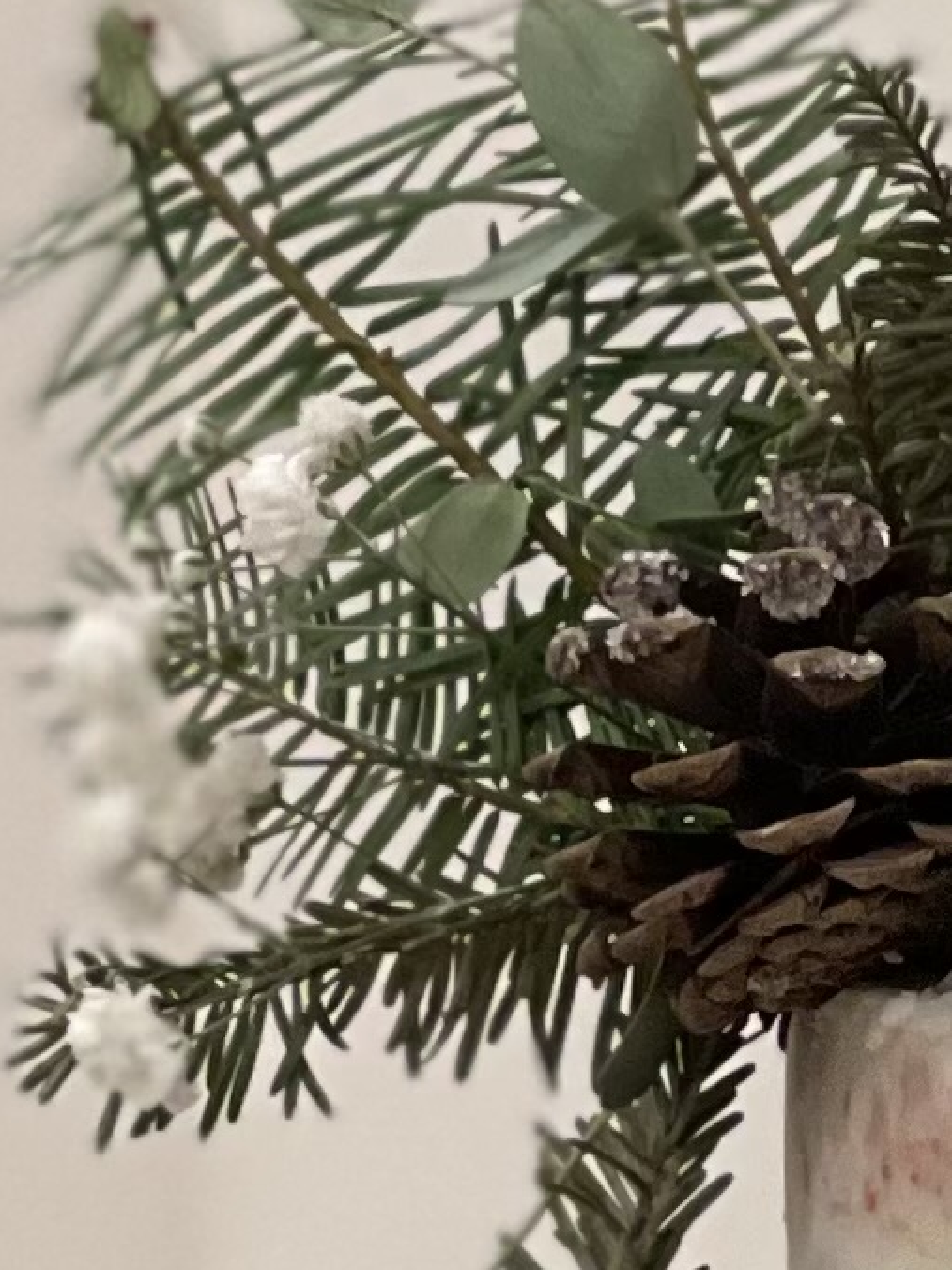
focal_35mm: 310
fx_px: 11367
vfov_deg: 6.3
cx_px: 1979
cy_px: 1574
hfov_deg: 4.7
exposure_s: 1/120
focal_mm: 6
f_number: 2
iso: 160
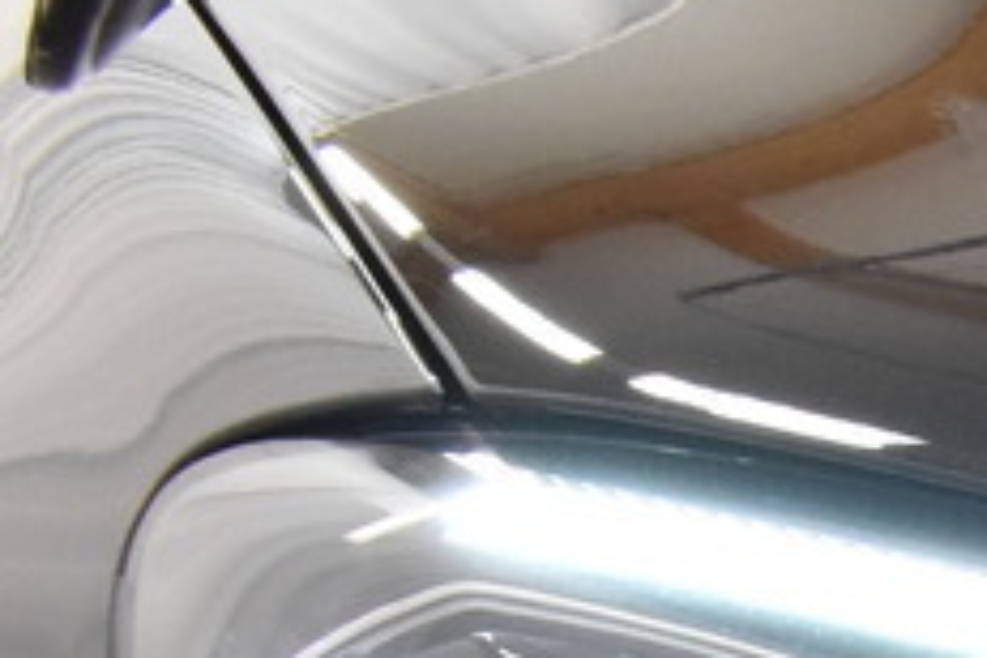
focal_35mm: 210
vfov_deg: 6.0
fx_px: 5757
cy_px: 2008
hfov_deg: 7.9
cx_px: 3322
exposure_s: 1/30
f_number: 11
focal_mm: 20
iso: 1250
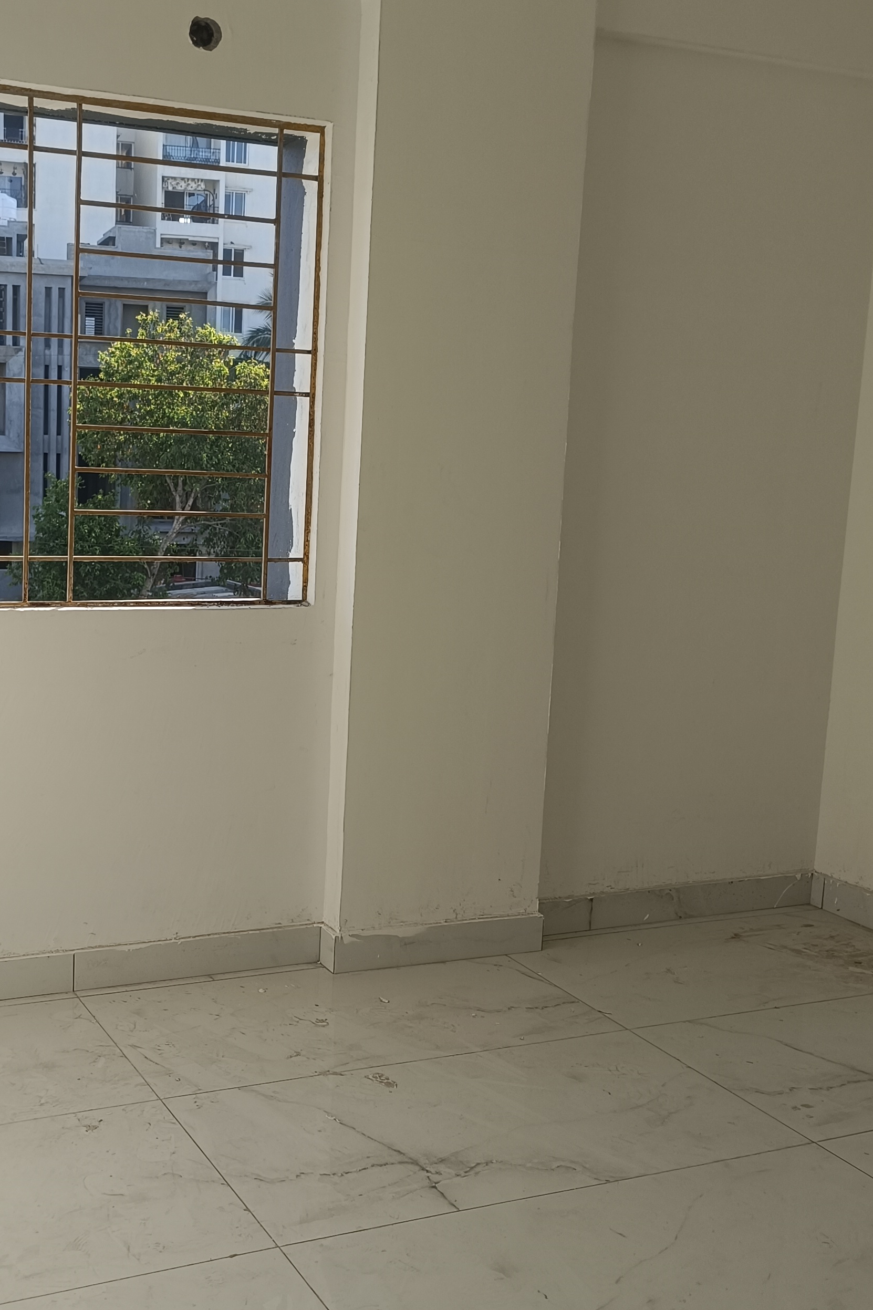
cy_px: 628
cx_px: 247
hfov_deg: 32.2
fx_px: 1492
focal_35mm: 41
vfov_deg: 47.4
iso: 52
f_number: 1.88
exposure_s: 1/441
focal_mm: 5.59
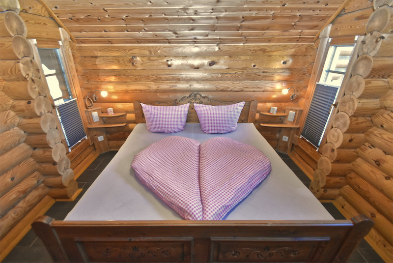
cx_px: 196
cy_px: 132
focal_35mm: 15
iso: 2500
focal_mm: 10
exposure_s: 1/60
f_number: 3.5
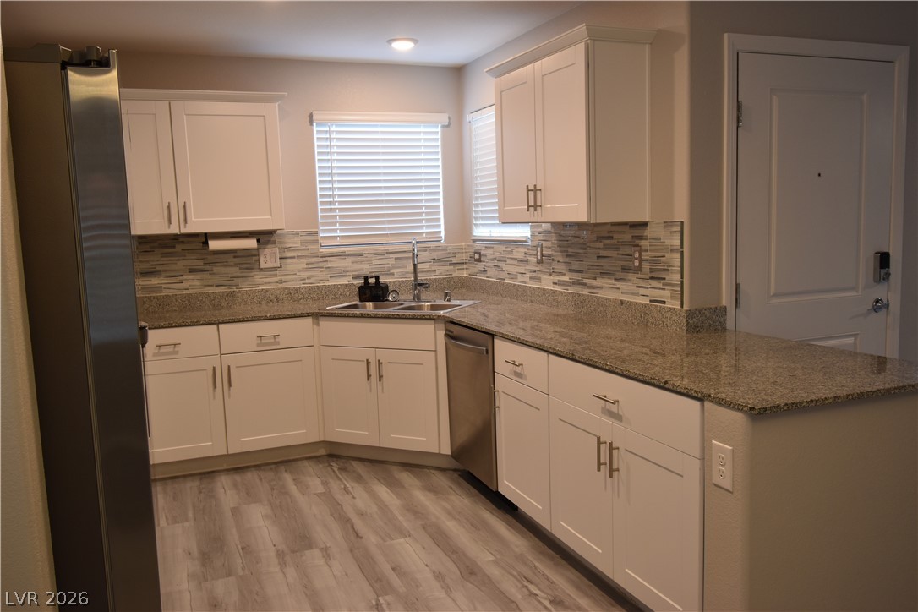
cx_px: 459
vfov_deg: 43.6
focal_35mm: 30
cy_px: 306
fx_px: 765
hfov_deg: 61.9
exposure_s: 1/15
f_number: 6.3
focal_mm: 20
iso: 400
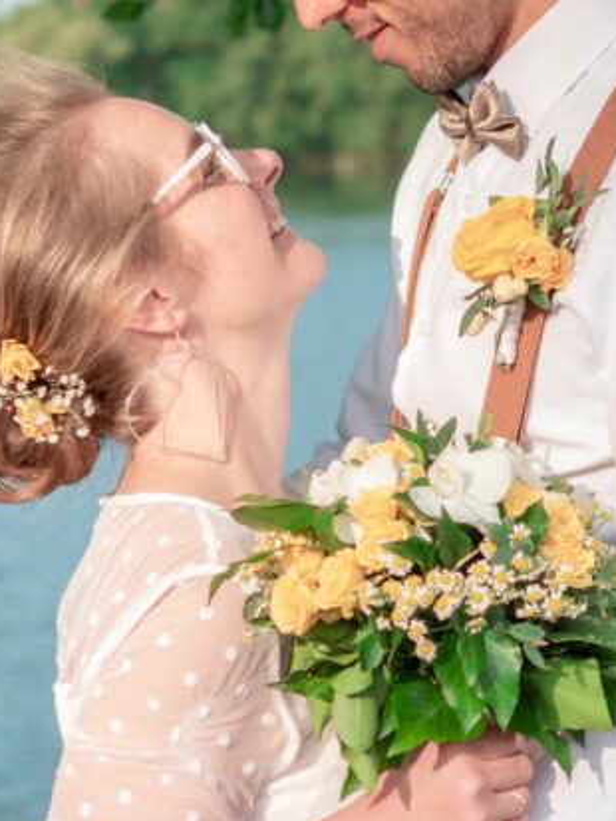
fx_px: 2941
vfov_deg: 15.9
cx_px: 370
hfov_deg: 12.0
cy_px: 525
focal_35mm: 124
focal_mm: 25
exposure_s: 1/5000
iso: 400
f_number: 1.8
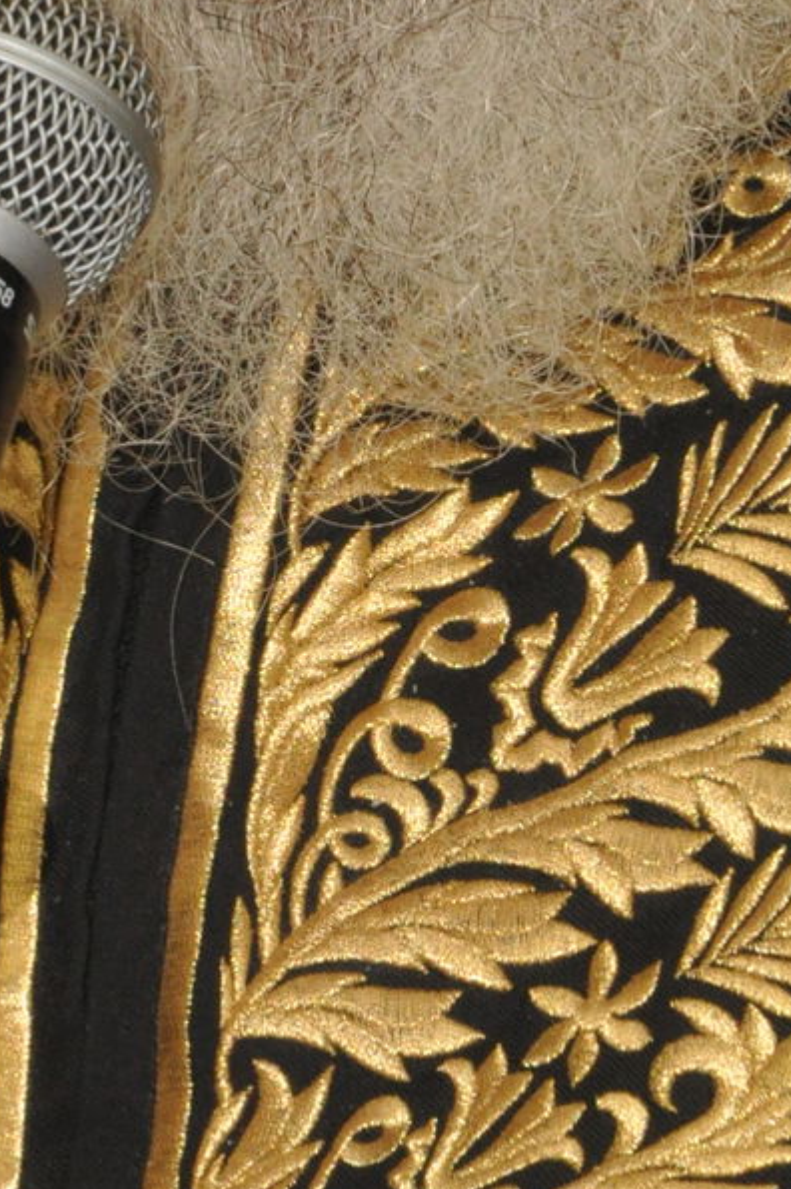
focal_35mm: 637
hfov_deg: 2.2
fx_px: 21017
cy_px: -405
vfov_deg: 3.2
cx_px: 350
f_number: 11
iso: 1250
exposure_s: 1/60
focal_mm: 120
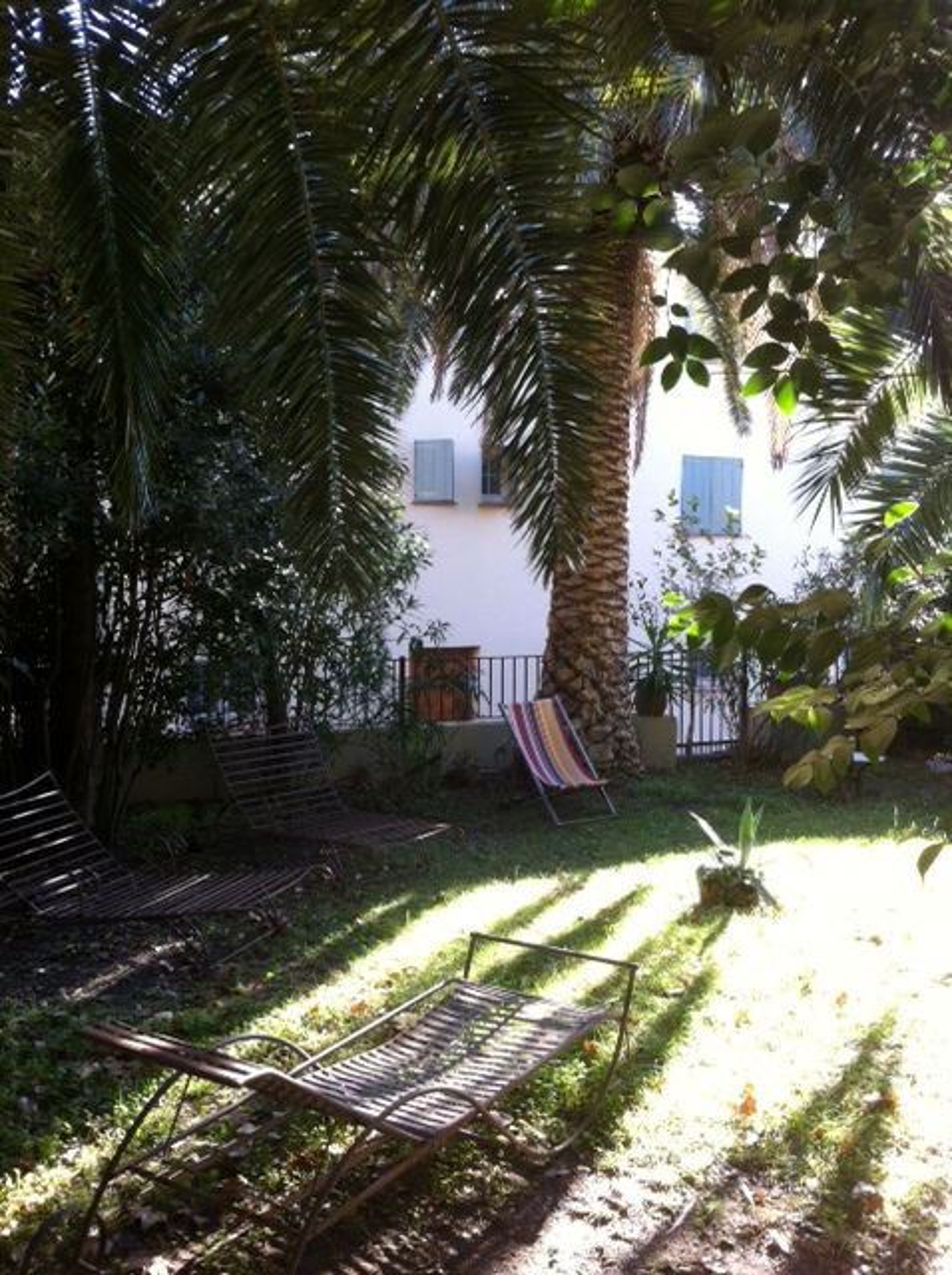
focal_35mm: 35
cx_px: 476
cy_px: 638
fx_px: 1287
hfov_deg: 40.6
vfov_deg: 52.7
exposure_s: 1/60
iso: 80
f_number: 2.8
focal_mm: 3.85
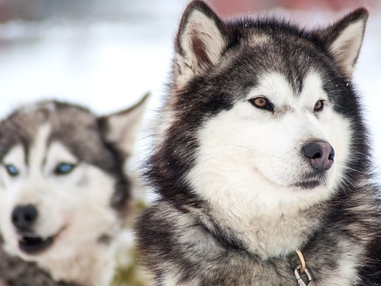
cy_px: 143
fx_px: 5404
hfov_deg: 4.0
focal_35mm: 491
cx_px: 214
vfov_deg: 3.0
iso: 250
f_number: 6.3
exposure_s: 1/400
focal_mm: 300
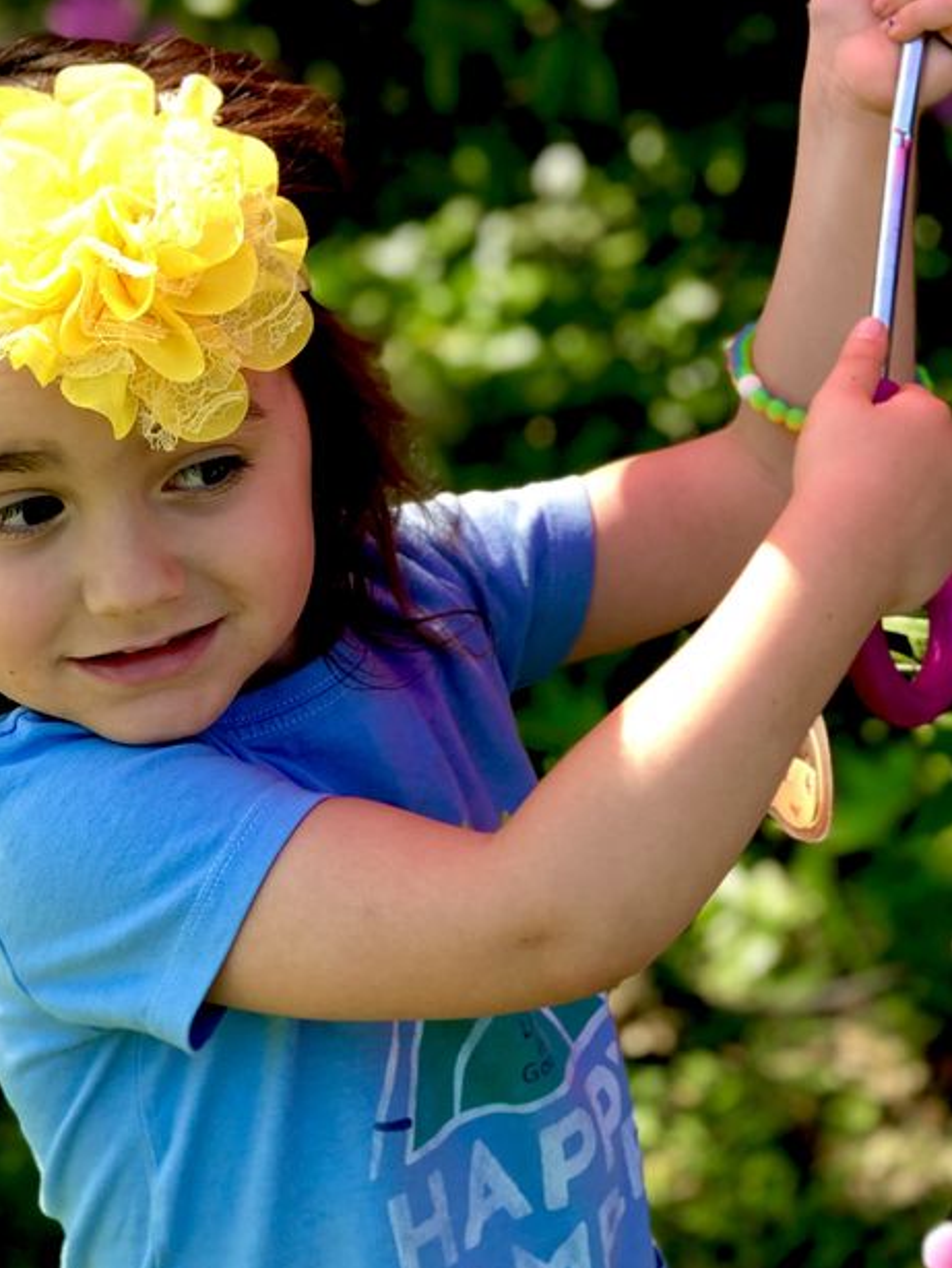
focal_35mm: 99
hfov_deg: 14.9
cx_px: 525
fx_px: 3628
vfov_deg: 19.7
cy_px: 303
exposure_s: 1/60
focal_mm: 6.6
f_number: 2.8
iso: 20
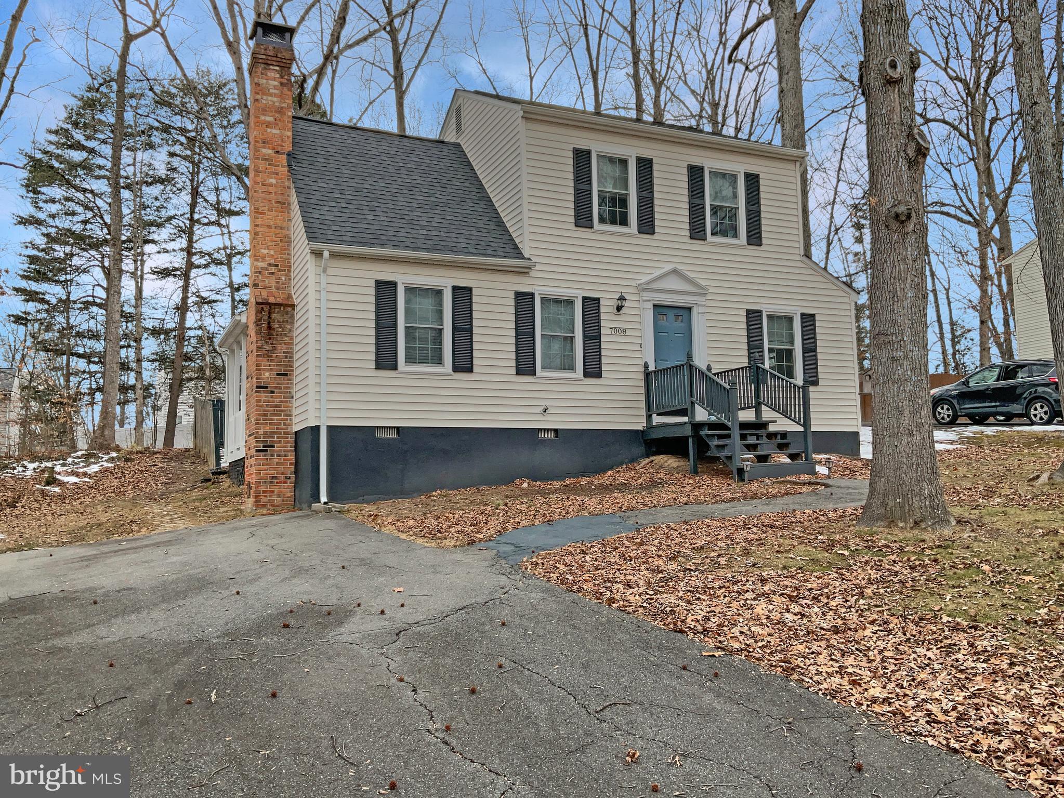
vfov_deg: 48.2
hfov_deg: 61.7
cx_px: 532
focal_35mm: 29
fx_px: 892
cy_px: 399
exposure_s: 1/156
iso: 16
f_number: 1.8
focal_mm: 3
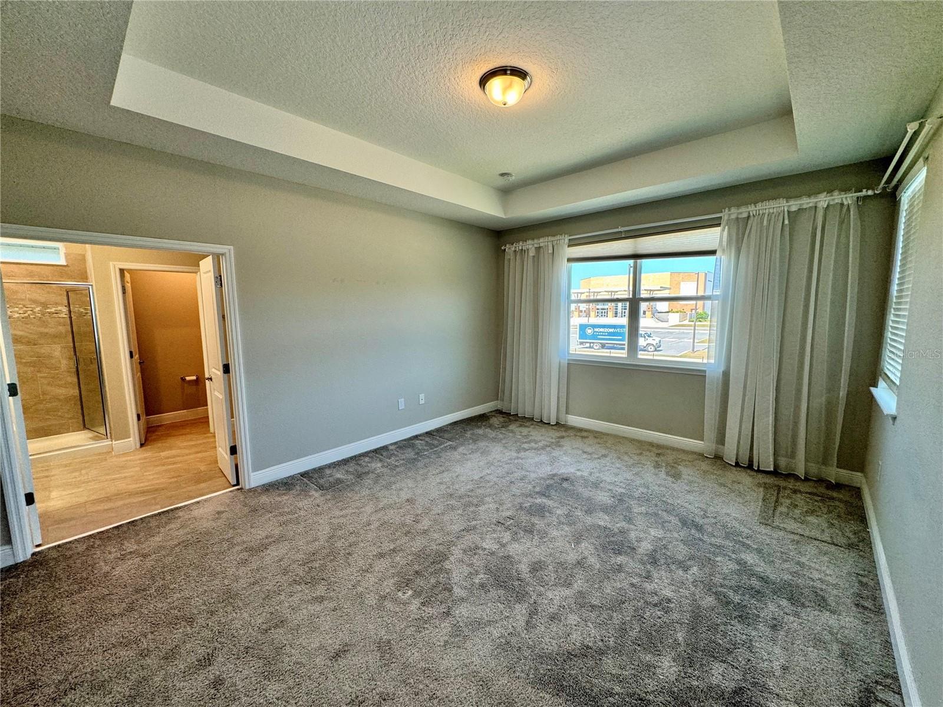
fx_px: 381
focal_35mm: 14
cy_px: 354
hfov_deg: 102.1
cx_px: 472
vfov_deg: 85.7
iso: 125
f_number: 2.2
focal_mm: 2.22
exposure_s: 1/120
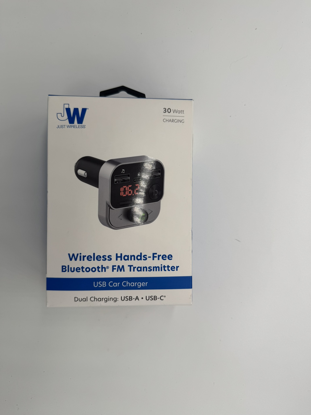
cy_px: 208
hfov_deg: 56.8
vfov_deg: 71.6
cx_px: 156
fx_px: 287
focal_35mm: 24
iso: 80
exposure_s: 1/2174
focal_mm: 6.76
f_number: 1.78
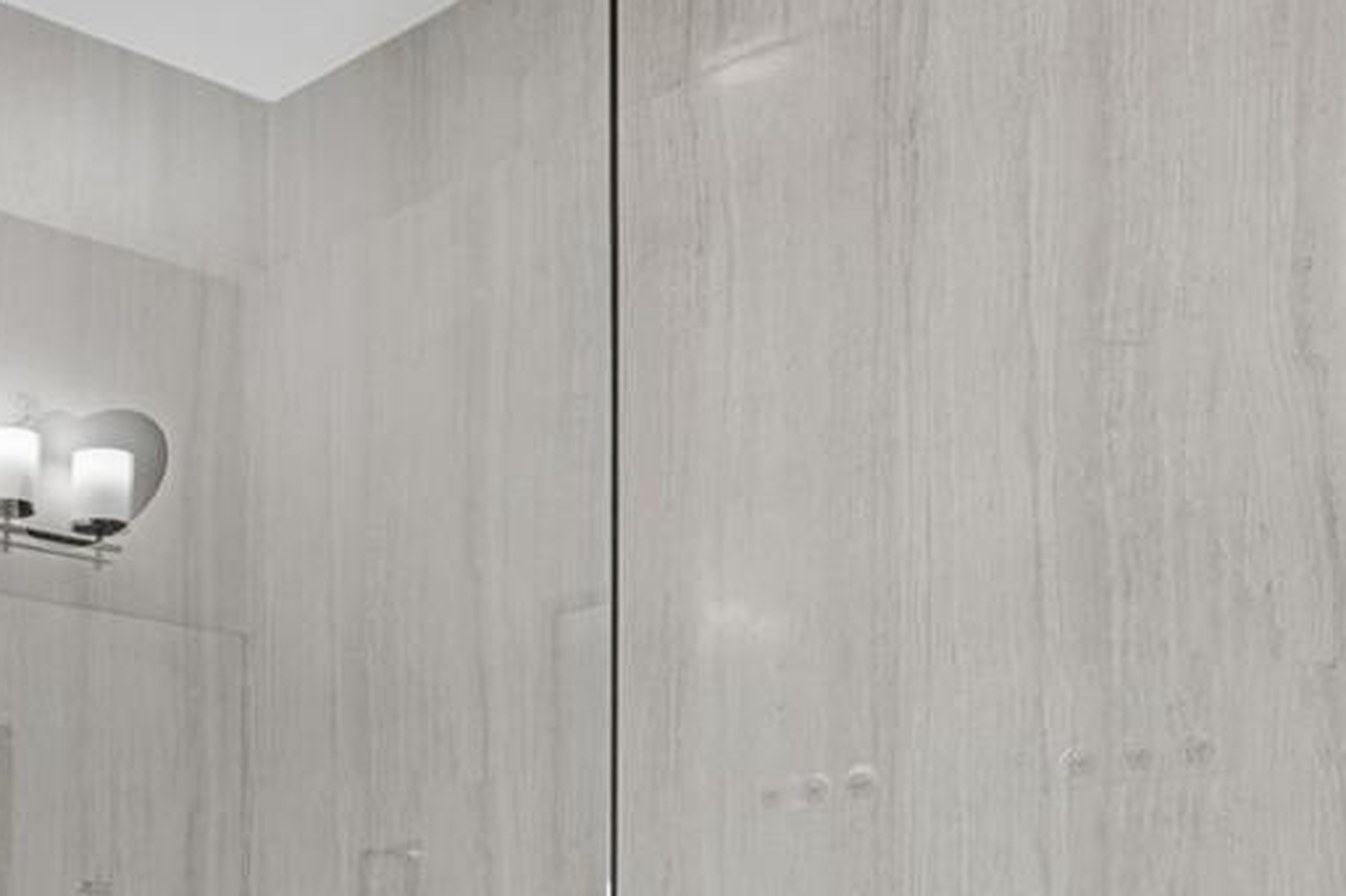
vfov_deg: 24.4
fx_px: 1869
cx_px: -55
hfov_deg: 35.2
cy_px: 1077
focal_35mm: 50
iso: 500
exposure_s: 1/250
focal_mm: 16
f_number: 5.6
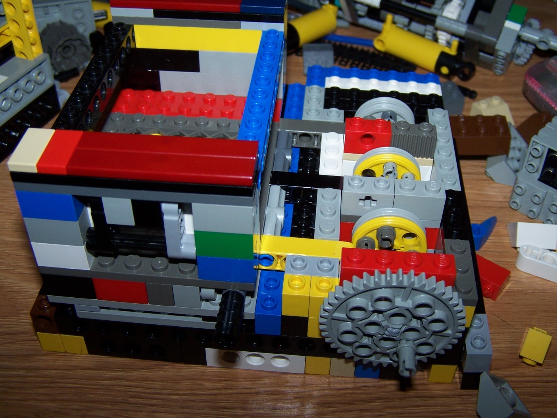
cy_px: 188
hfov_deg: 44.7
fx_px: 676
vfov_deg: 34.3
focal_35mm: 42
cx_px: 306
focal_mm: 6.3
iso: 80
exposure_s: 1/60
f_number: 2.8
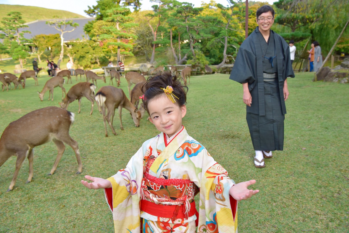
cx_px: 174
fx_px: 291
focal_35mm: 30
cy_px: 116
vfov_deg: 43.6
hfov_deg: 61.9
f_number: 9
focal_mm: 30
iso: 800
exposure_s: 1/200
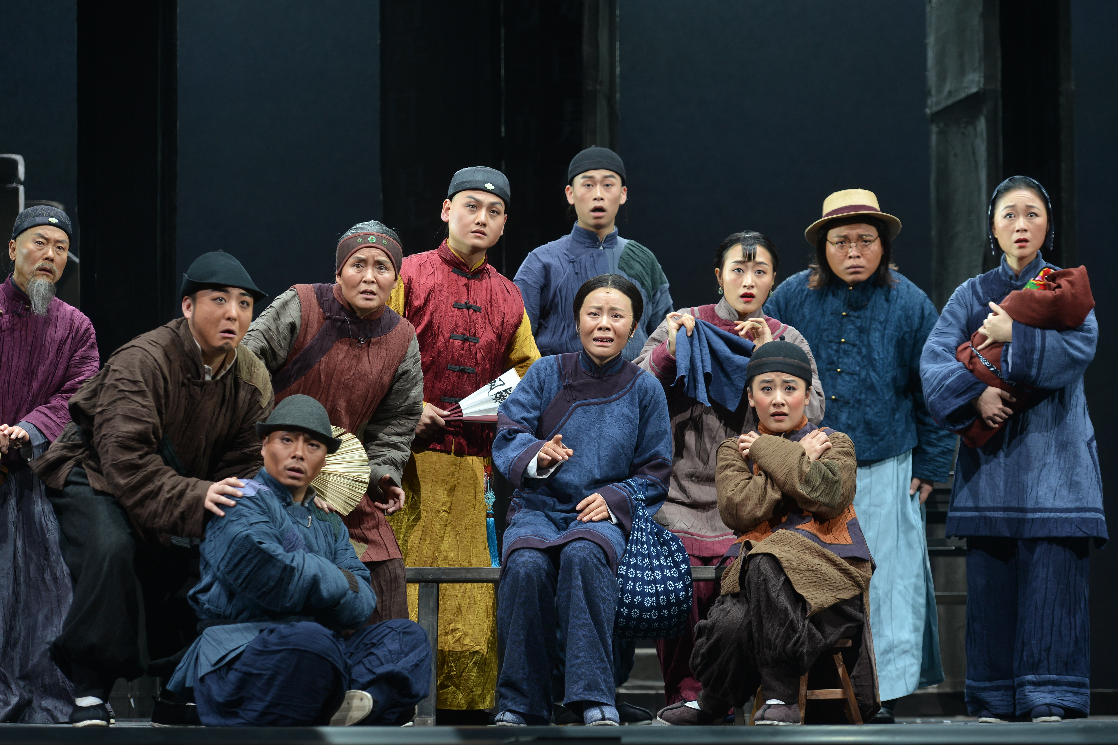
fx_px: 3602
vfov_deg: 11.8
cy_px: 372
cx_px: 559
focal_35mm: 116
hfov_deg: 17.6
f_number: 3.5
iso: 400
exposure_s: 1/500
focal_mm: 116
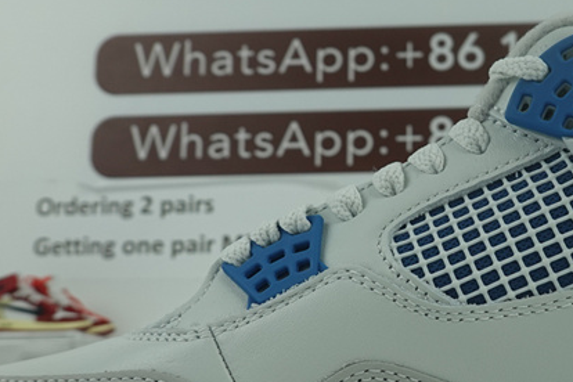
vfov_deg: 23.1
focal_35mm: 58
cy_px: 299
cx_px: 466
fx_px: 923
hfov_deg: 33.4
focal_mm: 9
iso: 125
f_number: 2.8
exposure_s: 1/200
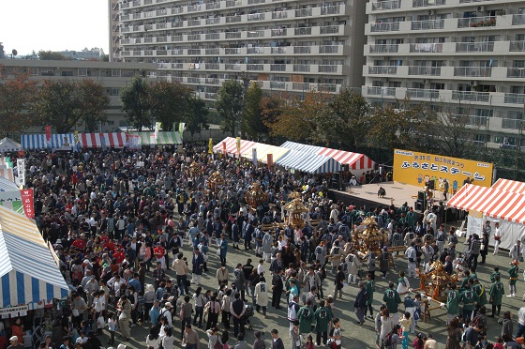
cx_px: 262
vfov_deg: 34.1
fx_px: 568
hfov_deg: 49.6
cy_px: 174
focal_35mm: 39
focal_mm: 26
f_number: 11
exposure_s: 1/400
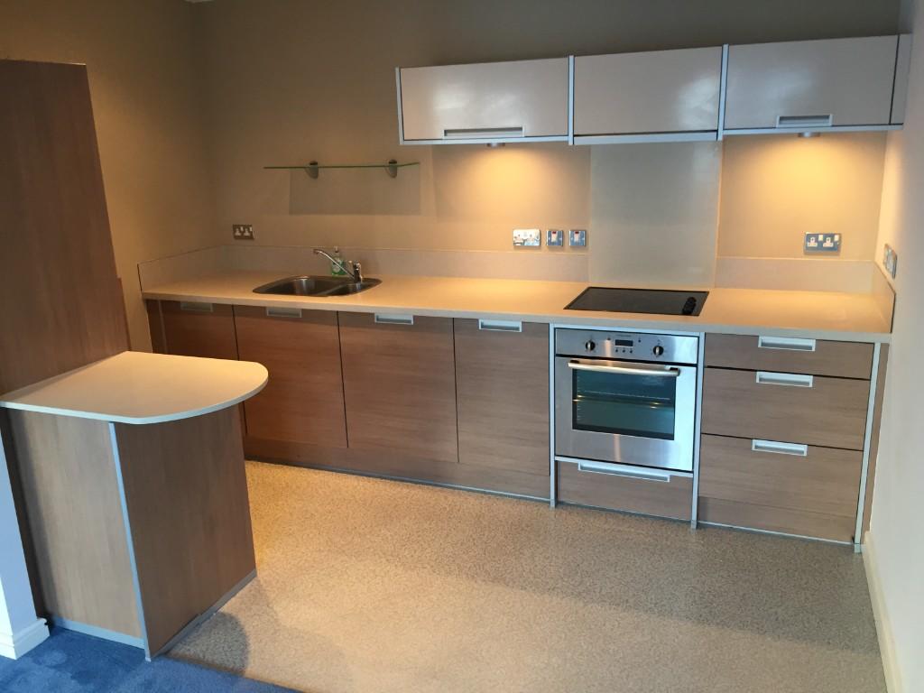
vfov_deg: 48.2
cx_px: 462
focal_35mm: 29
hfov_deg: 61.7
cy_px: 346
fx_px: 774
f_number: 2.2
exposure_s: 1/33
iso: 125
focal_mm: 4.15
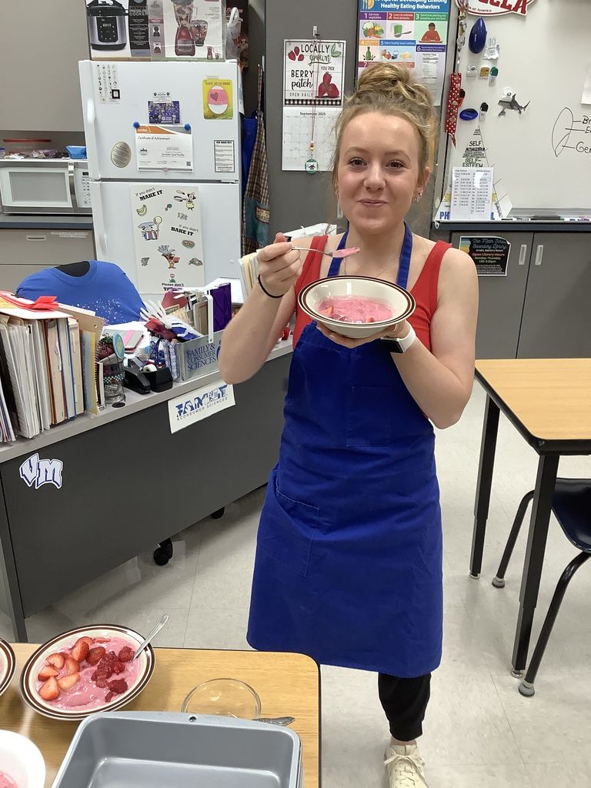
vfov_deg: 58.4
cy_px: 394
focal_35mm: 31
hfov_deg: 45.4
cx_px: 296
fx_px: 706
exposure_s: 1/60
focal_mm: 3.3
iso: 100
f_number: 2.4
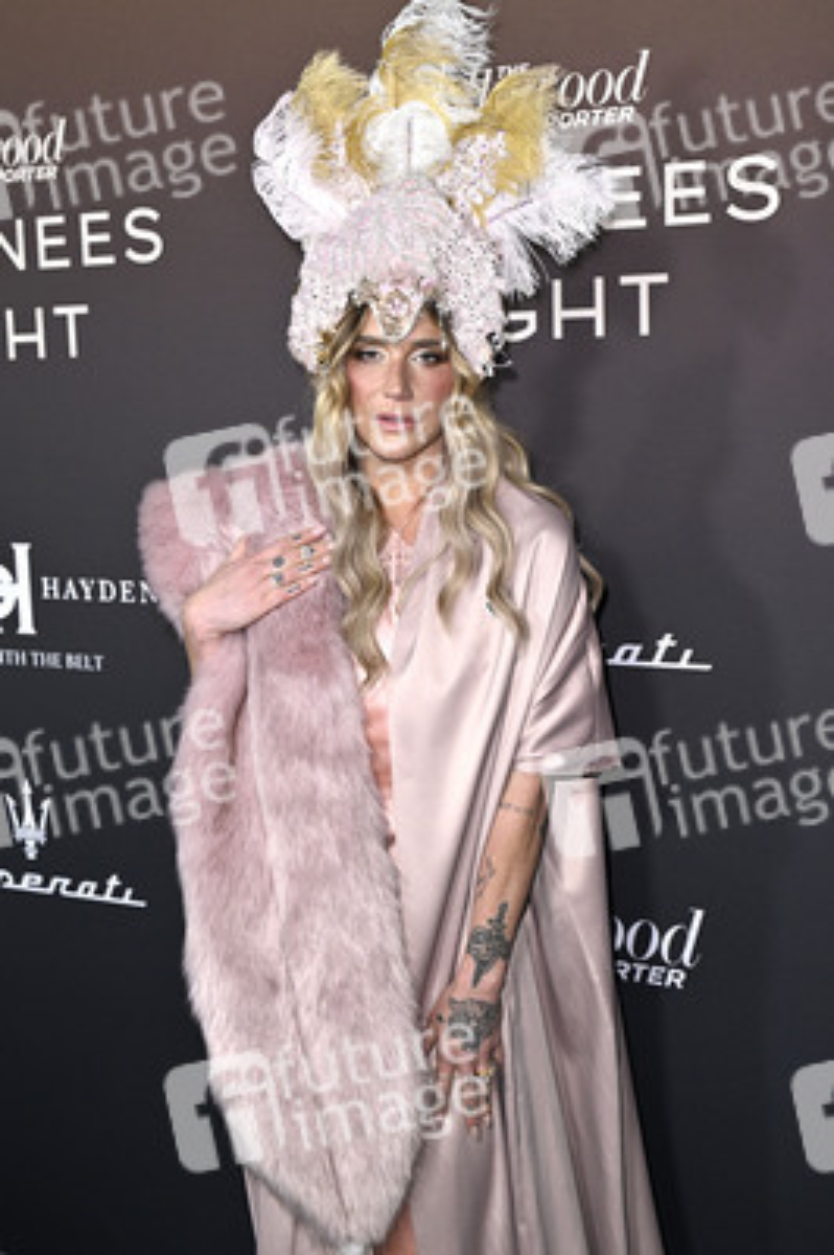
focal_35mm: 55
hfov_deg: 24.6
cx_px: 417
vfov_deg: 36.3
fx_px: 1914
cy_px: 628
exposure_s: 1/320
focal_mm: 55
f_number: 6.3
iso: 2000
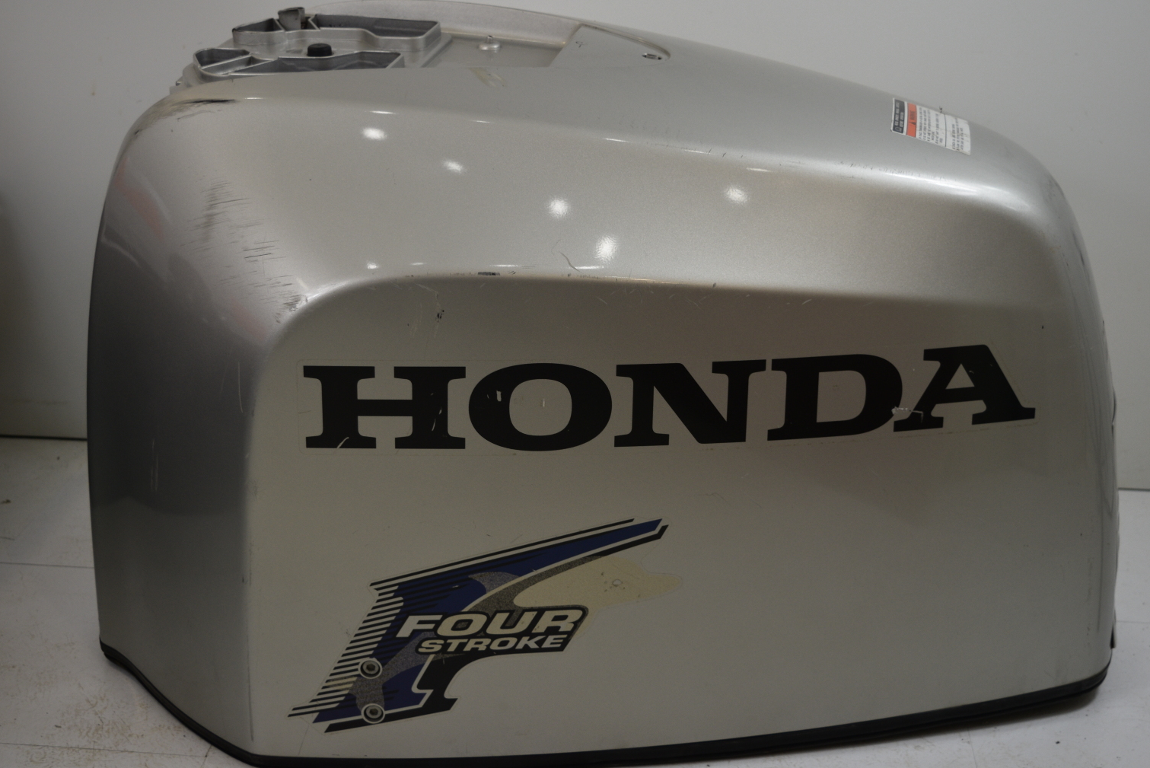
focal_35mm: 54
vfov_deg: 25.1
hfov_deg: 36.9
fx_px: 1726
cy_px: 395
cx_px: 579
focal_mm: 34
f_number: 5.6
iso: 200
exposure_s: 1/125
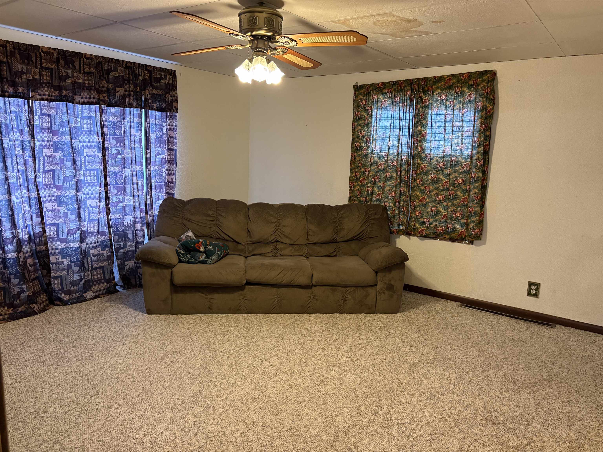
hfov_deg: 67.3
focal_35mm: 26
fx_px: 453
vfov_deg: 53.1
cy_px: 226
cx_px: 302
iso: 400
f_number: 1.6
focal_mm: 5.96
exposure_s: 1/60
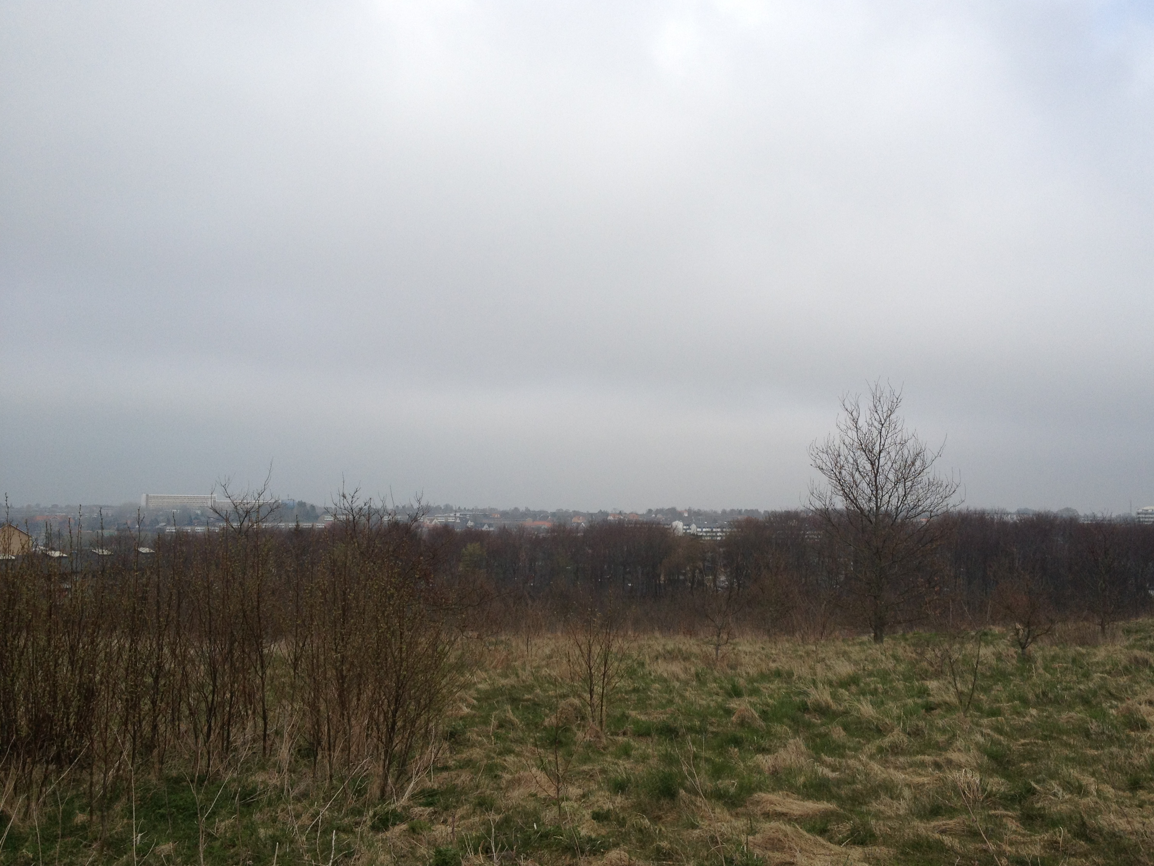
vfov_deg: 37.7
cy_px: 450
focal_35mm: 38
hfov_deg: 48.9
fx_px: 1267
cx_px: 625
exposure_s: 1/2304
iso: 64
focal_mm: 4.28
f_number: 2.4
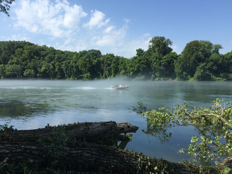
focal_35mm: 29
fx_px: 194
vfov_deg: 48.2
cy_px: 87
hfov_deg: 61.7
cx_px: 116
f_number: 2.2
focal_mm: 4.15
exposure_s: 1/1522
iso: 32
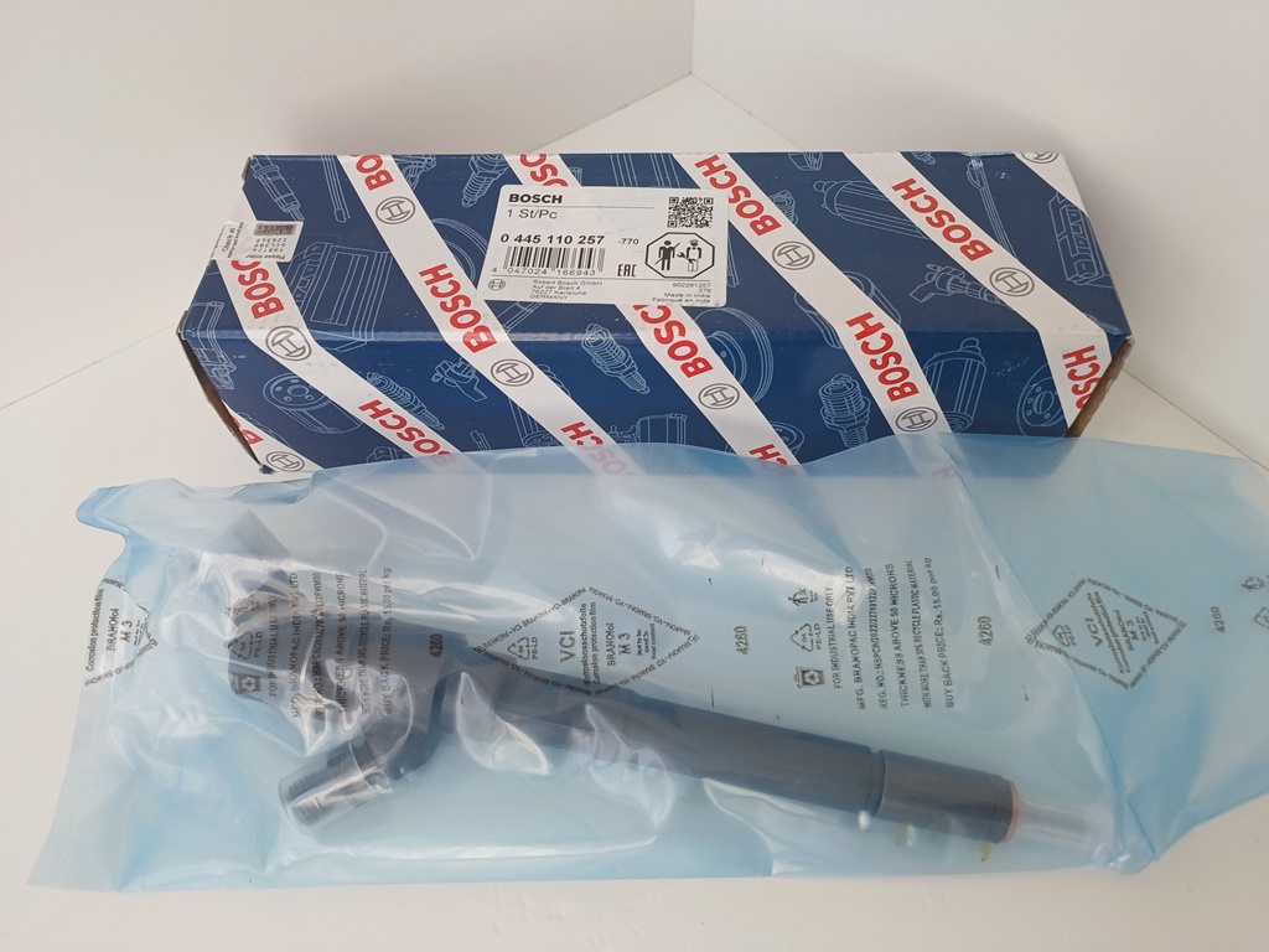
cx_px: 634
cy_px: 476
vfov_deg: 58.9
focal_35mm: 23
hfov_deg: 73.9
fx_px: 843
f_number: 1.8
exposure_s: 1/50
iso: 25
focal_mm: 5.06
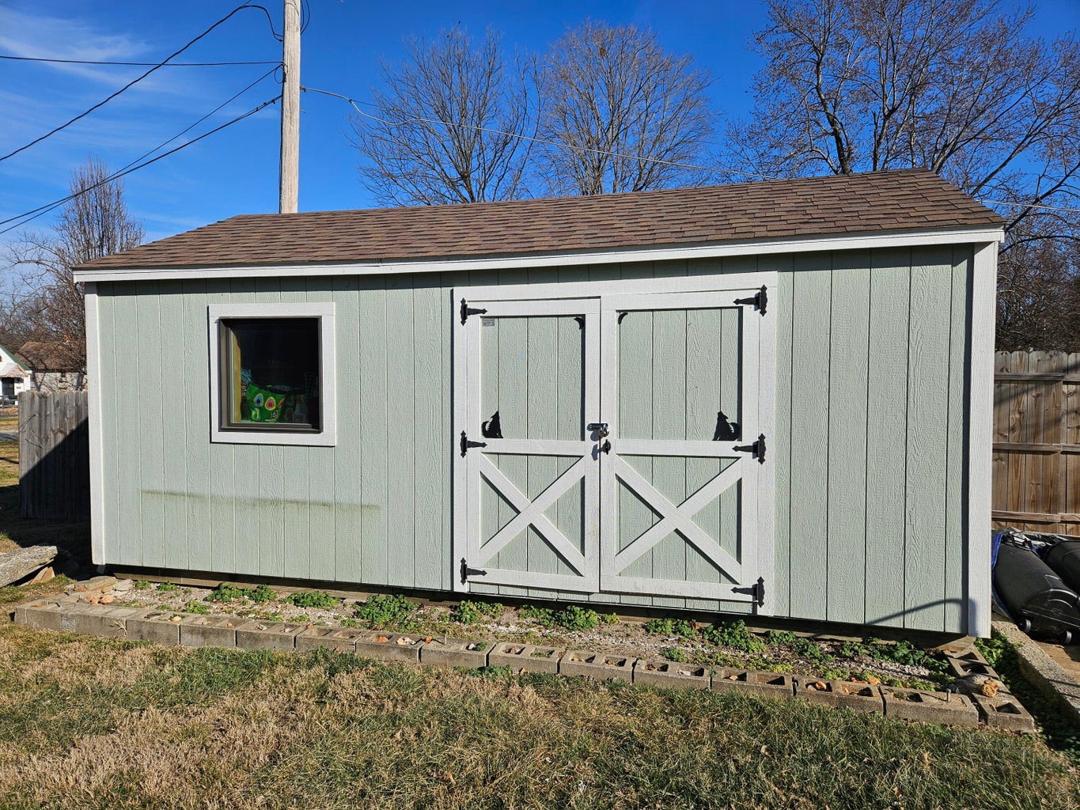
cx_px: 540
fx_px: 718
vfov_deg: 58.9
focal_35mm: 23
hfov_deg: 73.9
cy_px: 405
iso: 25
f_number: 1.8
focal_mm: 5.4
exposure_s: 1/3117
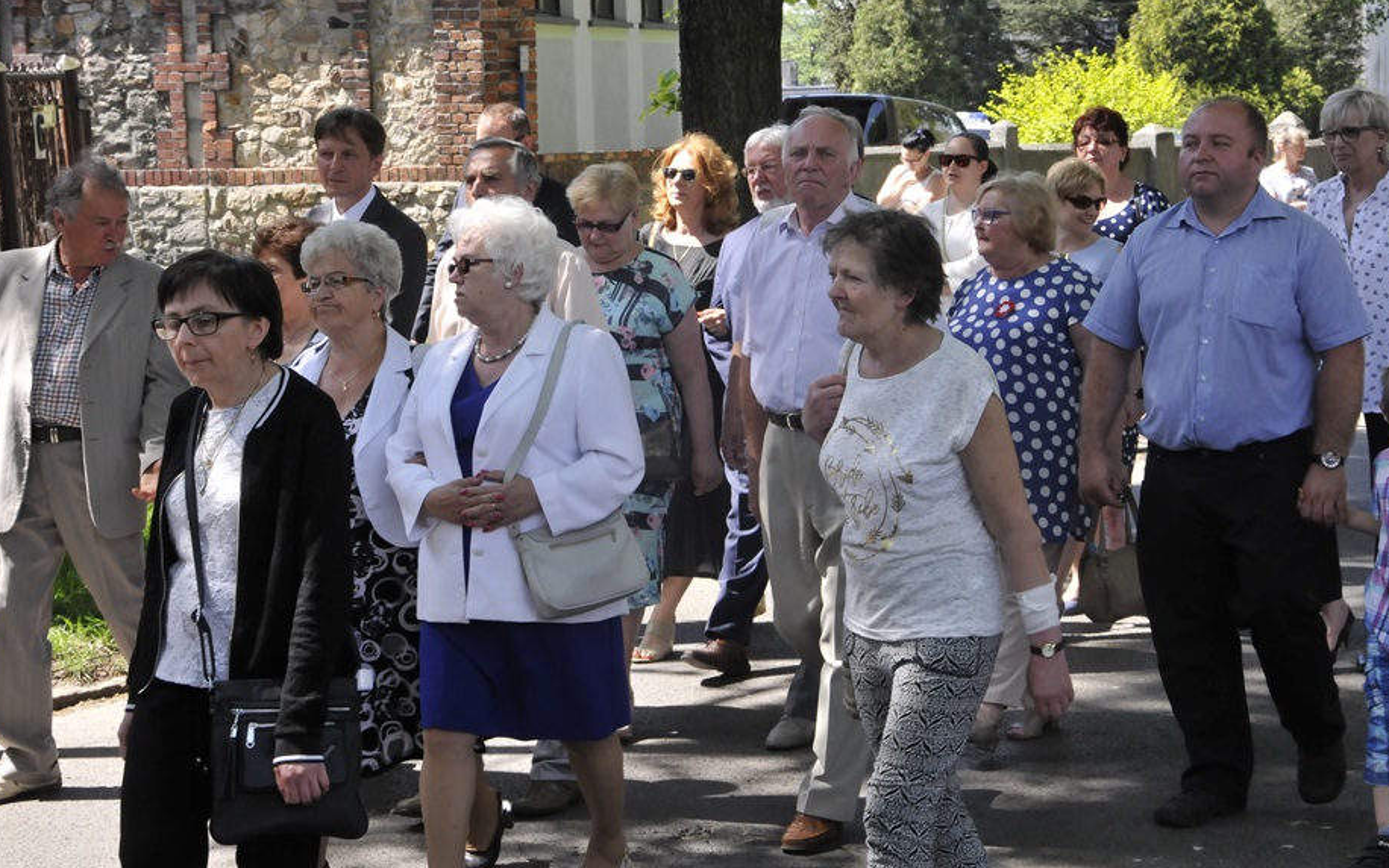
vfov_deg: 16.3
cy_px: 377
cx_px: 666
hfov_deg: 25.8
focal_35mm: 80
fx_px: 3029
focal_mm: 48
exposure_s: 1/320
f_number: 9
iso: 800
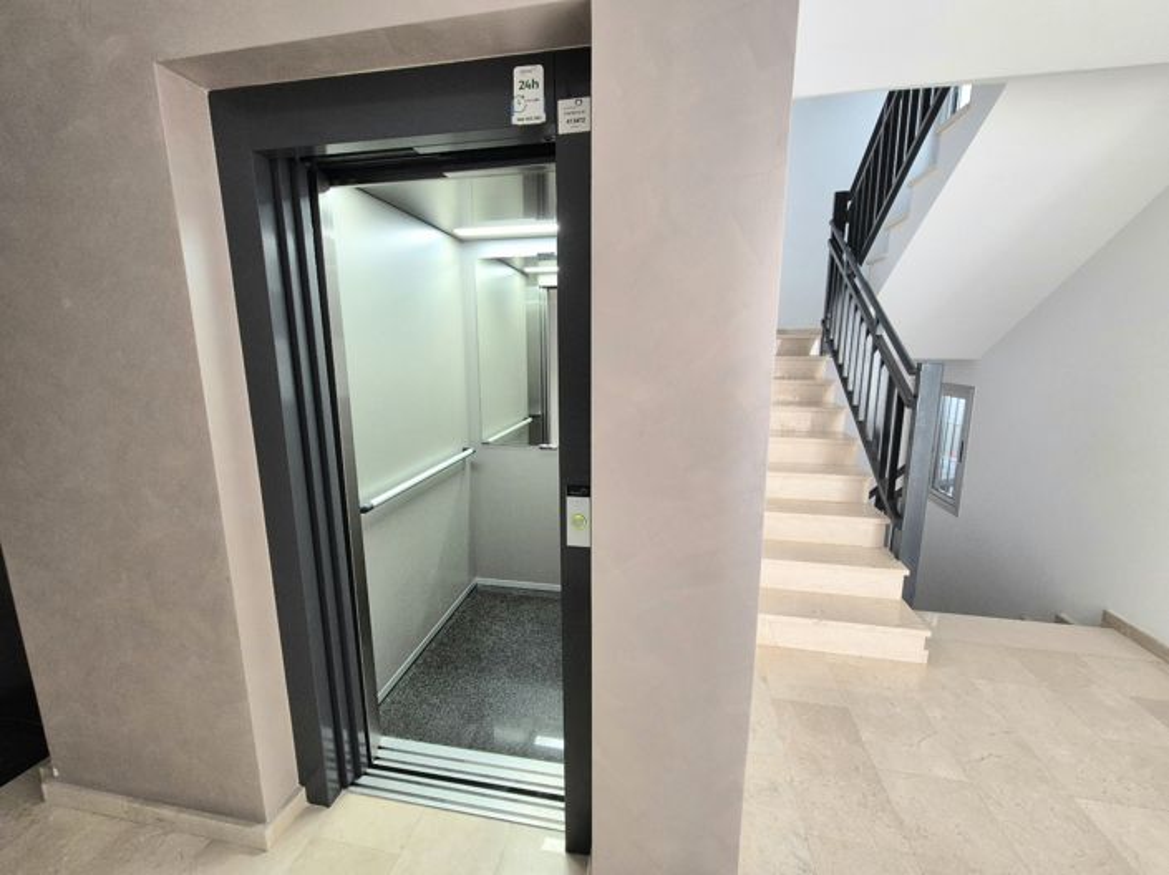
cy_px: 438
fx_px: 439
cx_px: 584
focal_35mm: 13
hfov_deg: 106.2
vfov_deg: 89.9
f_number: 2.2
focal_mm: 2.2
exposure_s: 1/50
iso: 200
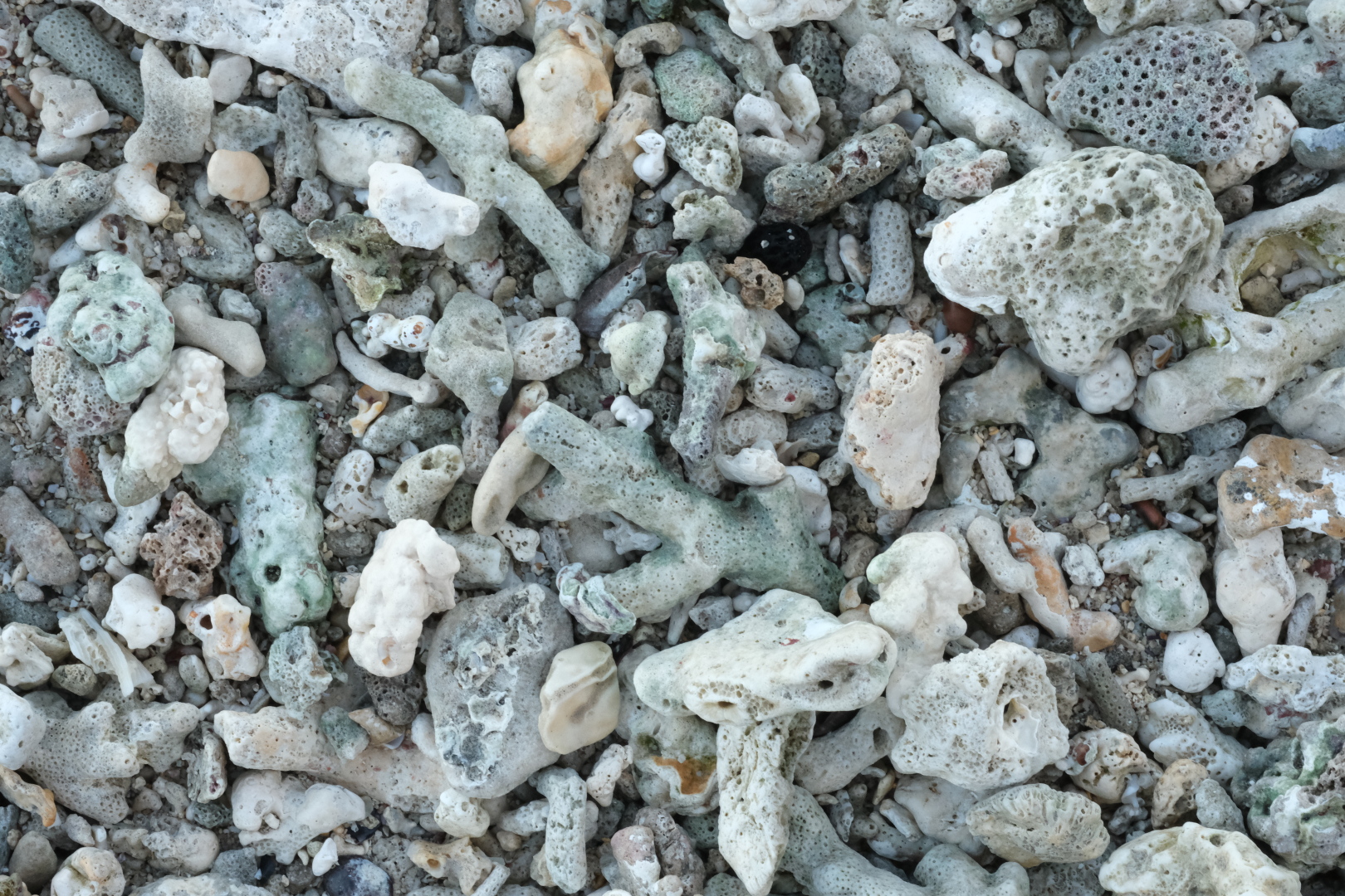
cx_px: 672
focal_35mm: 90
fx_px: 3362
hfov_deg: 22.6
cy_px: 448
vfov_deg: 15.2
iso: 4000
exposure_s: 1/180
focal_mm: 60
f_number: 16
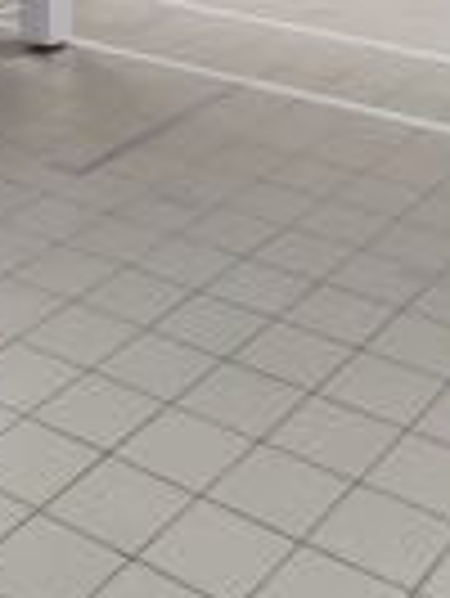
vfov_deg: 22.1
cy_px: -157
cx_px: 76
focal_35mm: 80
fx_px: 1384
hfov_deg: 18.3
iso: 360
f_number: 1.89
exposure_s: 1/100
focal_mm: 5.43
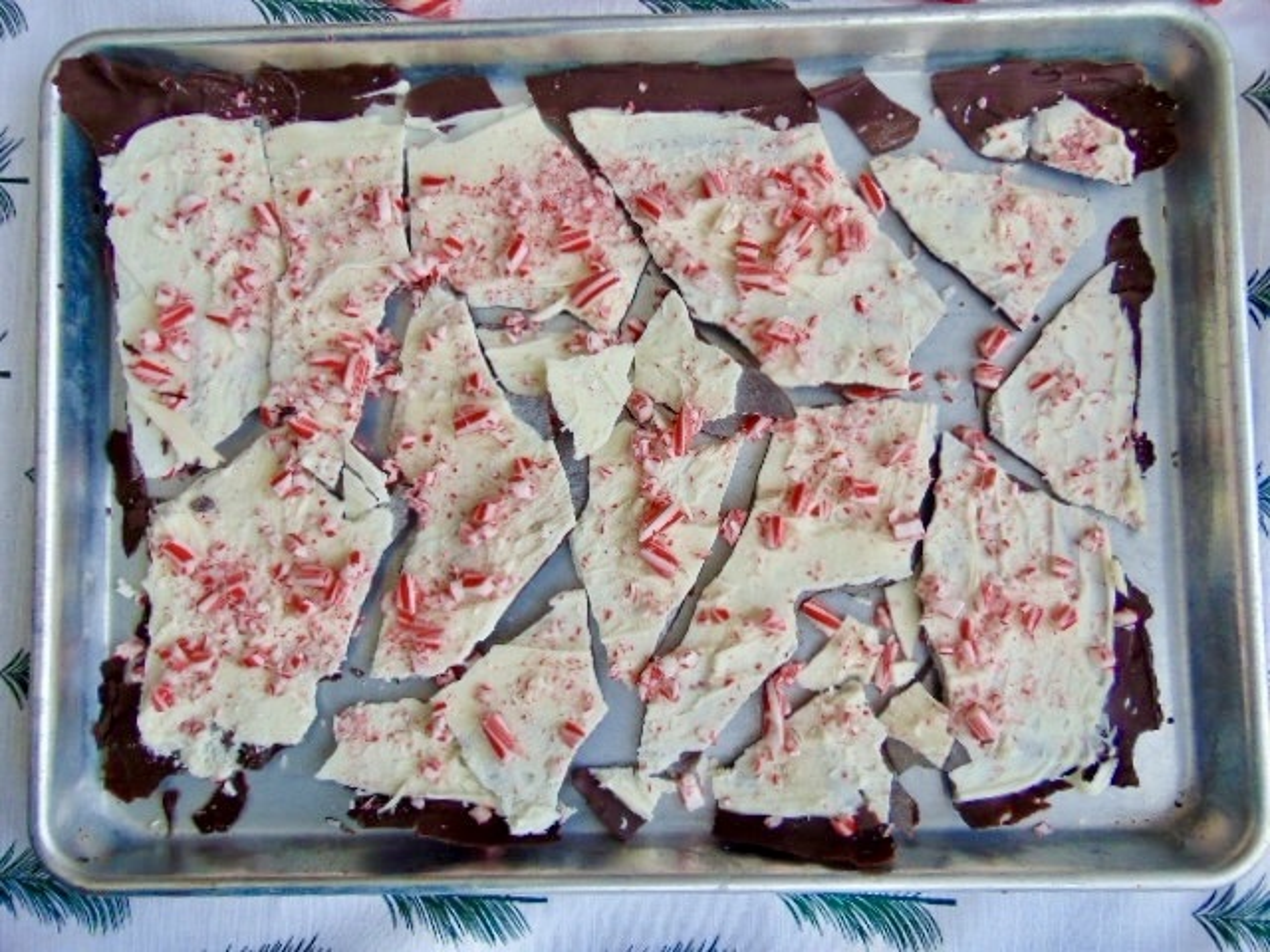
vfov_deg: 54.9
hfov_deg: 69.4
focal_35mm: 25
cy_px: 476
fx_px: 917
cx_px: 635
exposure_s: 1/640
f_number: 3
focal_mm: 4.5
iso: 80
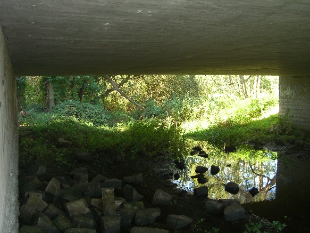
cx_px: 155
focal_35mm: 38
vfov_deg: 37.7
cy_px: 116
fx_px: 340
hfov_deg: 49.0
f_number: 2.8
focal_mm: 7.9
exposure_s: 1/60
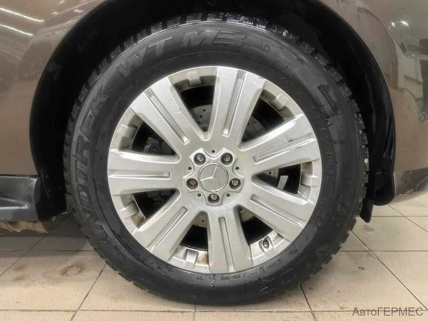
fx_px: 297
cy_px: 160
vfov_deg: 56.8
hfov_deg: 71.6
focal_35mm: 24
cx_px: 214
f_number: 1.78
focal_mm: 6.86
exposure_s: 1/50
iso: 160
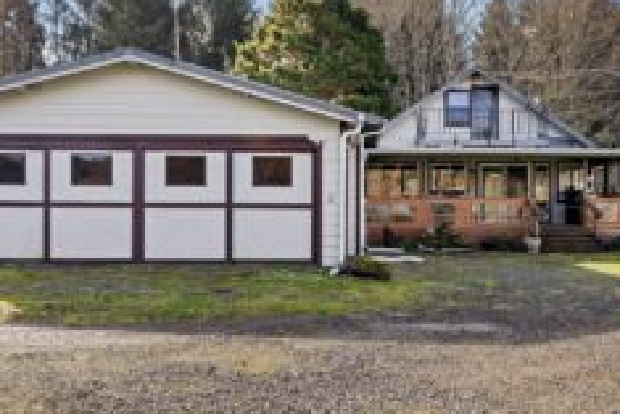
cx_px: 380
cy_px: 218
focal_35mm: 35
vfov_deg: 38.0
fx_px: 601
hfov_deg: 54.1
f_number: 8
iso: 400
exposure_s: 1/200
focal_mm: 20.5
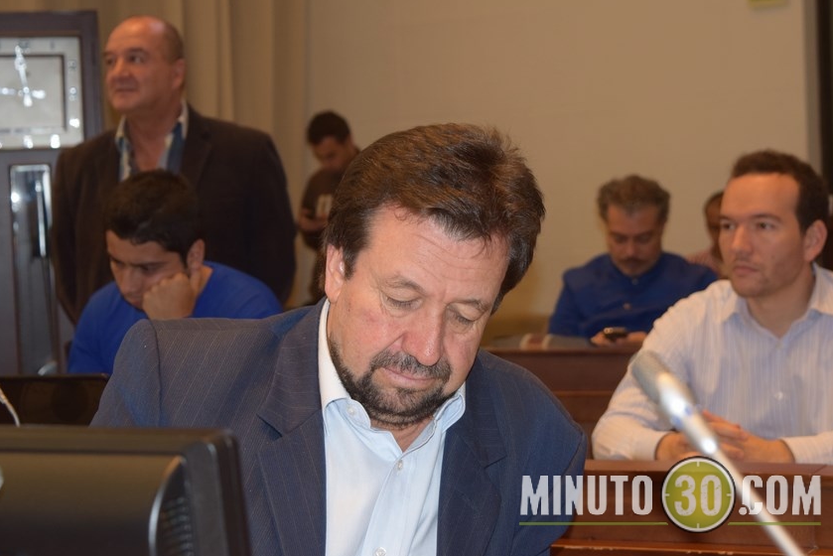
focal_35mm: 86
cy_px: 279
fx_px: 1979
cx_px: 413
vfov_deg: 16.0
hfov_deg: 23.8
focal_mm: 55
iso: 1000
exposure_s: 1/60
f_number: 5.6
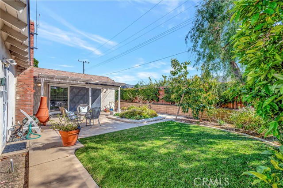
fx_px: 118
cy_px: 94
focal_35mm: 15
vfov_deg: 77.3
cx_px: 142
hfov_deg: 100.4
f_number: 5.6
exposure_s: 1/400
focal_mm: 10
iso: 100
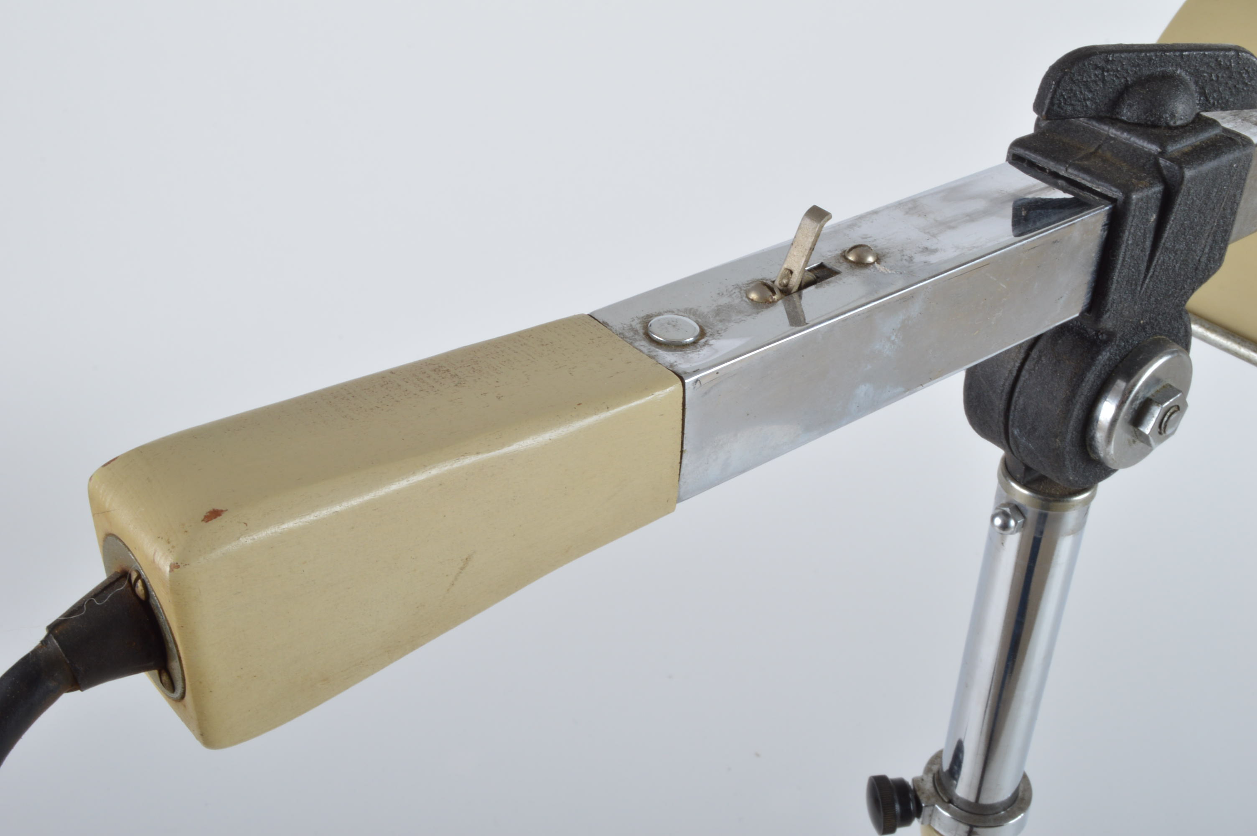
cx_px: 628
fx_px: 1518
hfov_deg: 45.0
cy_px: 418
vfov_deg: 30.8
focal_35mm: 44
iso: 200
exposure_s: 1/160
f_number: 22
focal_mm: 29
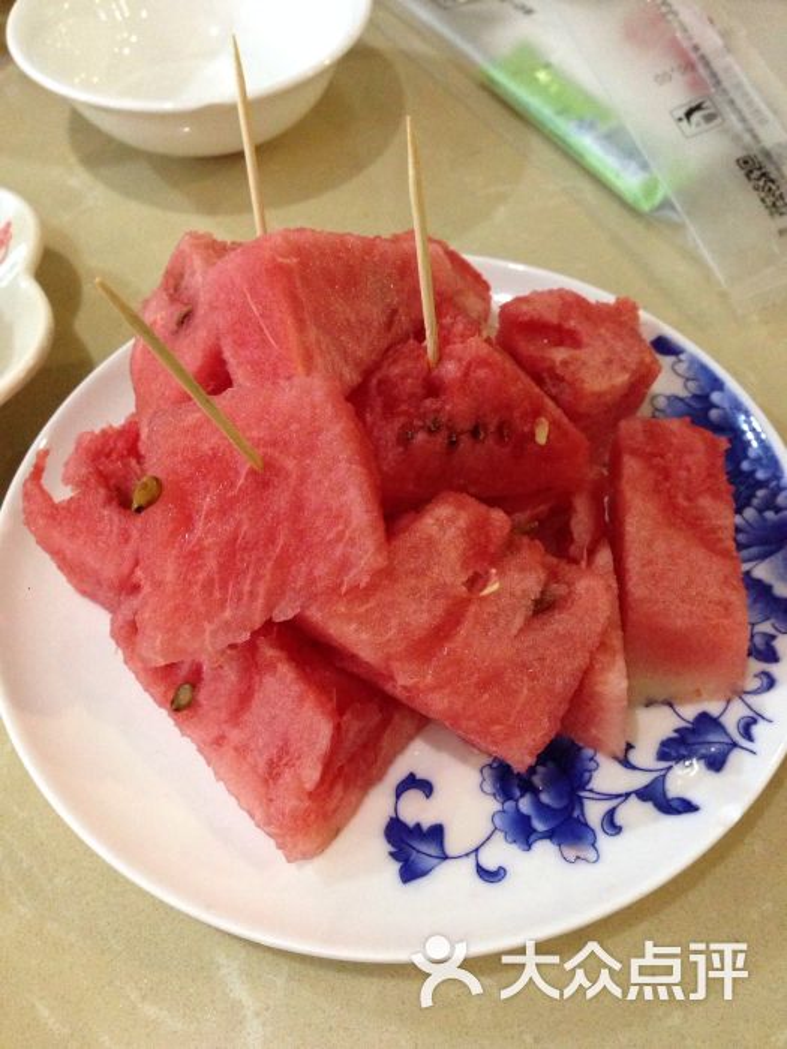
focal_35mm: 33
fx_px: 1000
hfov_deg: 42.9
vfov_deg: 55.4
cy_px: 524
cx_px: 394
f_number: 2.4
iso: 500
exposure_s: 1/15
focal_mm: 4.12
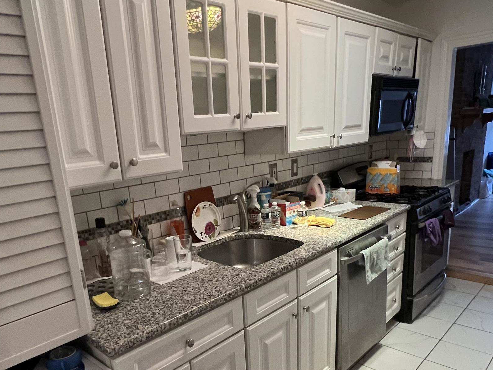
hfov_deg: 68.9
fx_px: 356
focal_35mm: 25
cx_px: 203
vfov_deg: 54.0
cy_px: 240
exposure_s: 1/60
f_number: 1.8
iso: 320
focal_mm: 1.57
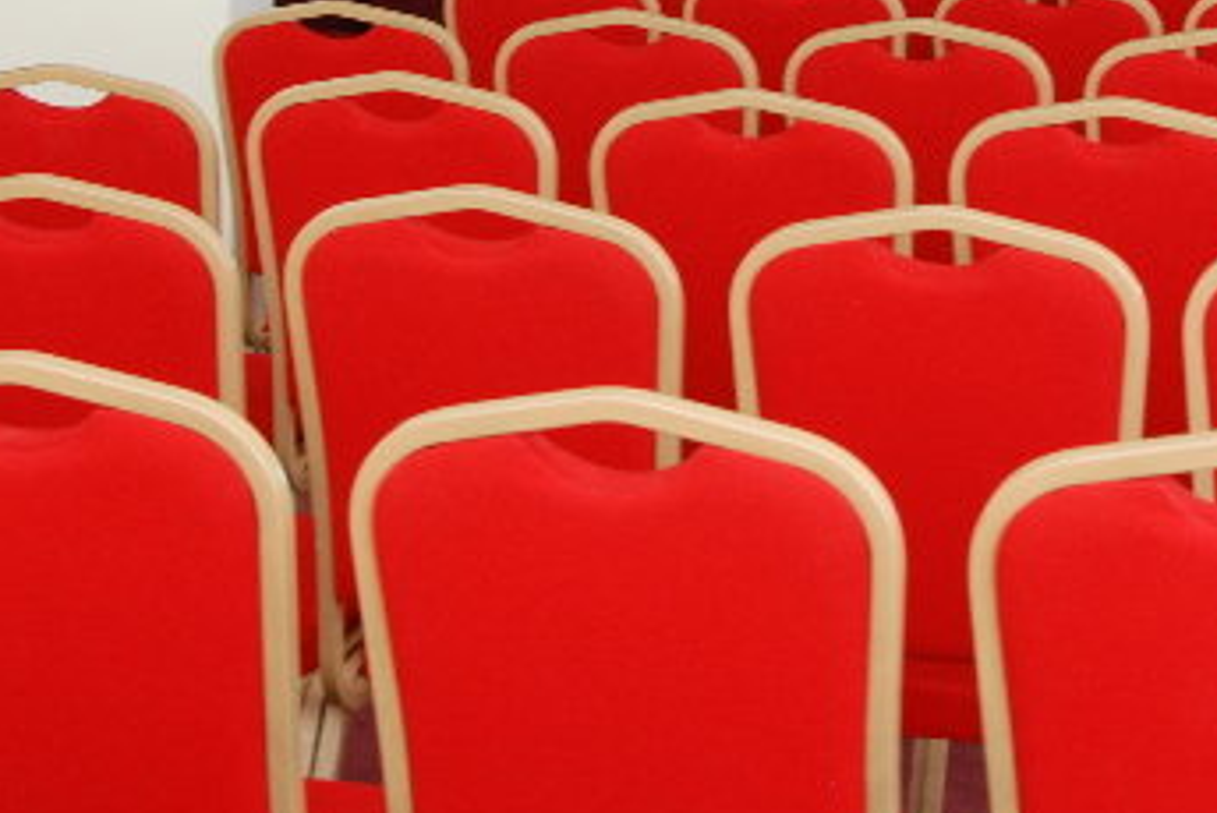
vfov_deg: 13.3
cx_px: 987
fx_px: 3423
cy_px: -81
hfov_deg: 19.9
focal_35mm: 101
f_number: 9
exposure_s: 1/13
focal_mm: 29
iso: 400
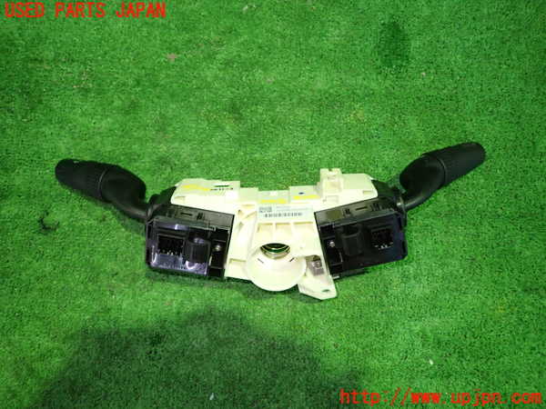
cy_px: 204
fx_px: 394
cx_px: 273
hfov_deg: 69.4
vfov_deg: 54.9
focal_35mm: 25
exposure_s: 1/30
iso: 320
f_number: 2
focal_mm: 4.5
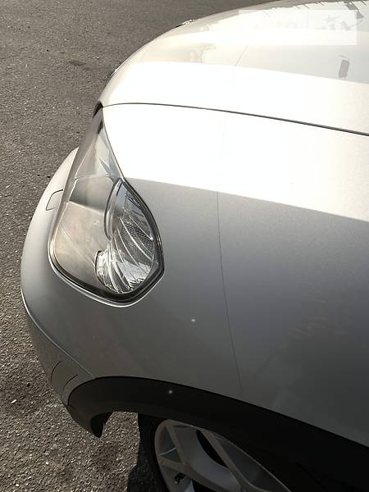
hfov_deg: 53.1
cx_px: 184
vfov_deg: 67.3
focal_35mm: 26
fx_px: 370
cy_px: 246
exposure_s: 1/1536
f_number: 1.8
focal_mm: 4.2
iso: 25
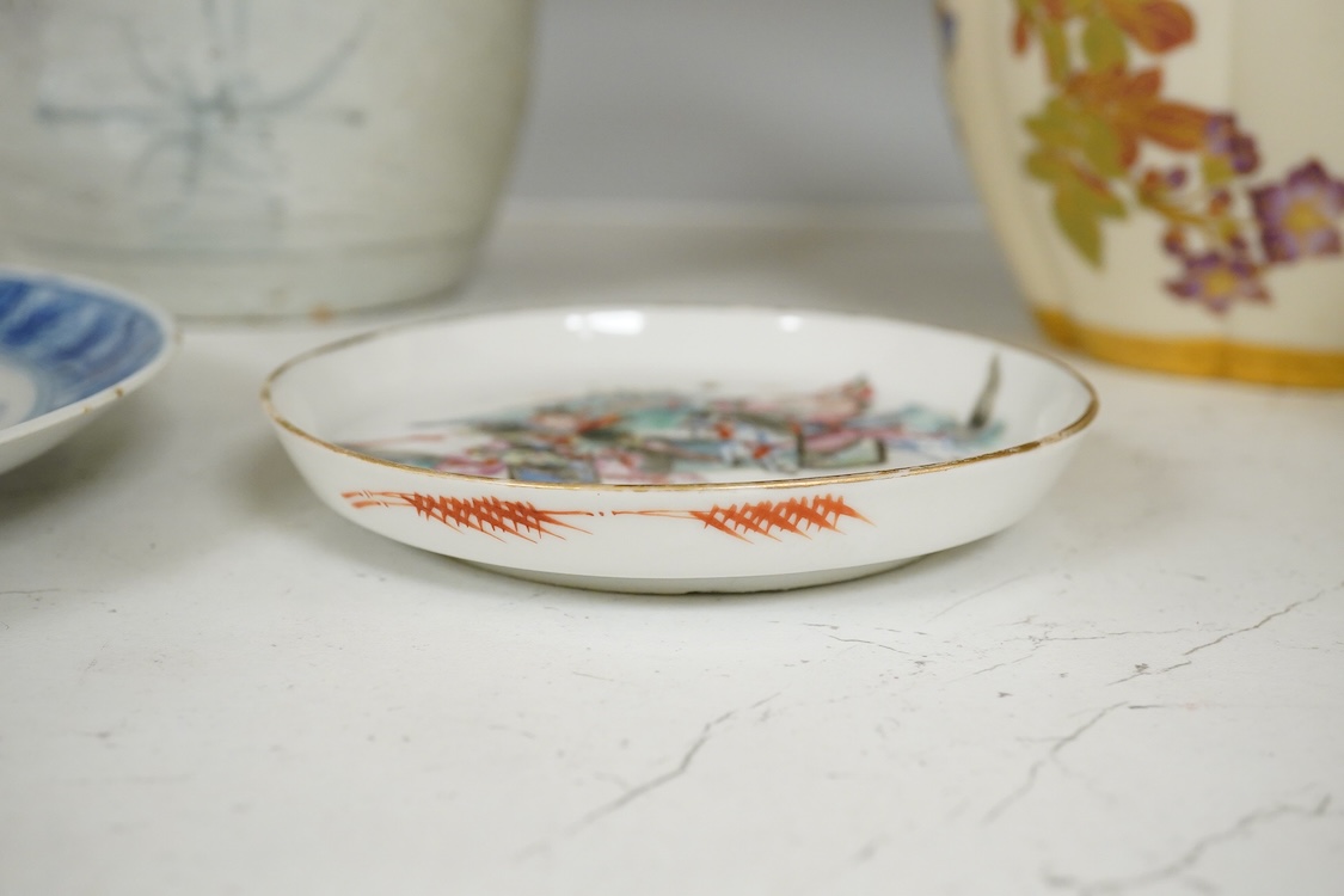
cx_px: 672
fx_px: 1680
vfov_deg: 29.9
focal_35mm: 45
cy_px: 448
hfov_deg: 43.6
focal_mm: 30
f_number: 8
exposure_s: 1/160
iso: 2500
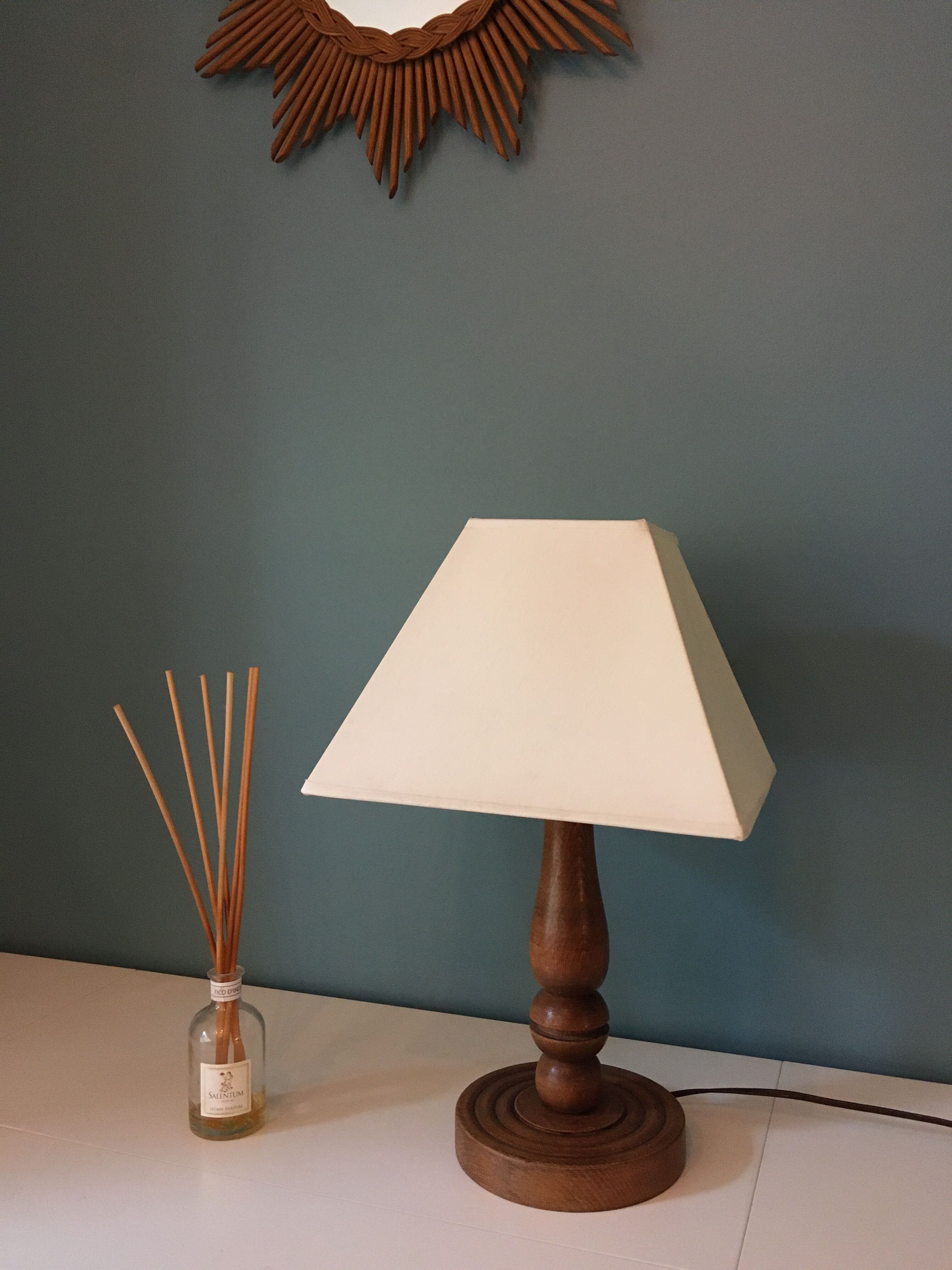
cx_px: 476
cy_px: 635
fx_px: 1063
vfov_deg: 61.7
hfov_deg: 48.2
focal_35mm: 29
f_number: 2.2
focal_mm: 4.15
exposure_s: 1/25
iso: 200
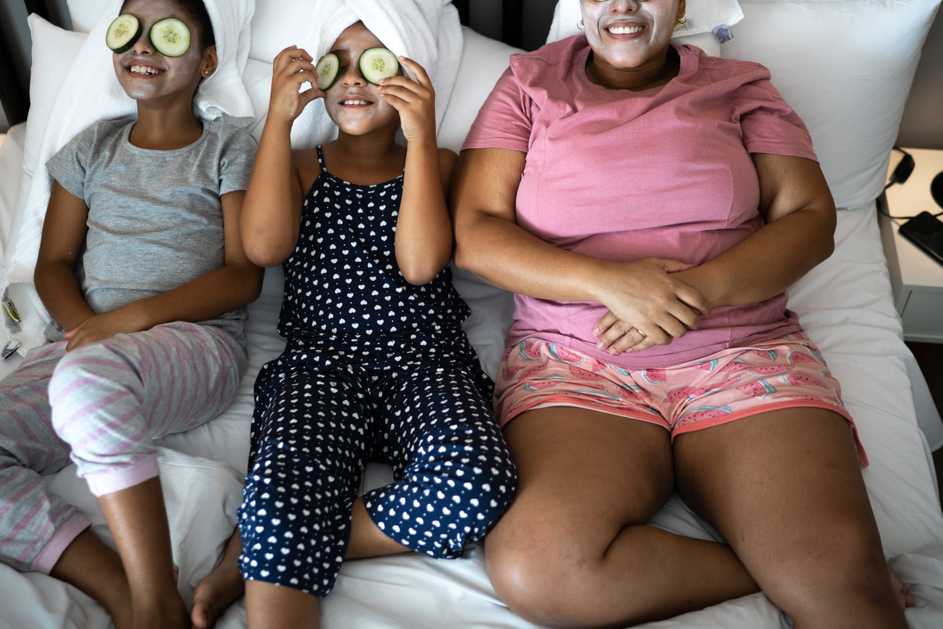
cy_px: 219
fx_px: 1231
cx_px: 476
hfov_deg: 41.9
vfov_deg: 28.5
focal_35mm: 47
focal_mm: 35
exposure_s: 1/200
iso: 400
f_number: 1.4
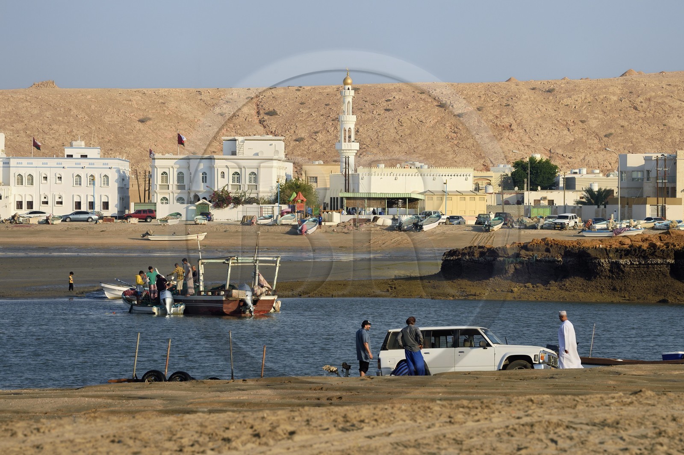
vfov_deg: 8.1
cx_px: 342
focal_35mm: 170
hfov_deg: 12.1
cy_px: 228
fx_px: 3227
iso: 200
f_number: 10
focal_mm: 170
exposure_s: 1/400
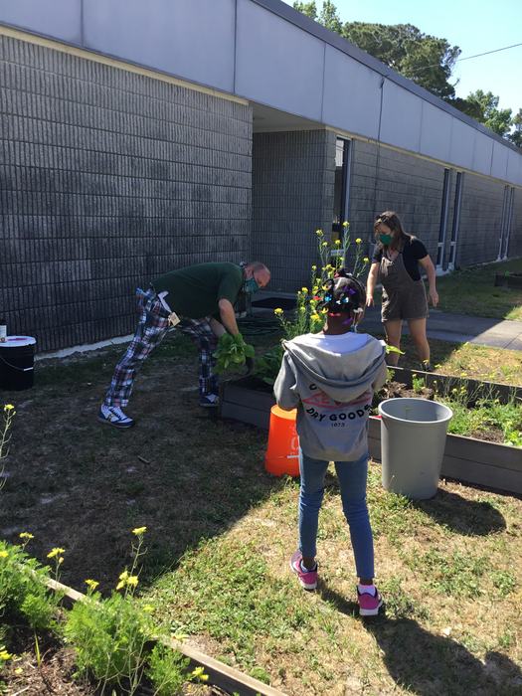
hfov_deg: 45.4
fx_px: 623
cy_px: 348
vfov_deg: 58.4
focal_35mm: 31
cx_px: 261
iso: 25
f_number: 2.4
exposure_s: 1/440
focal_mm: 3.3
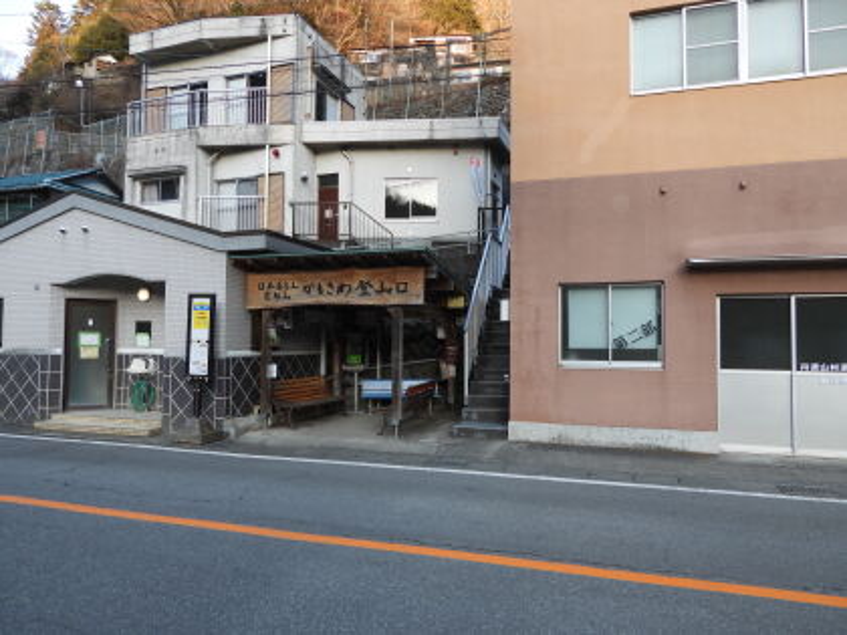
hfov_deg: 71.6
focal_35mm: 24
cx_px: 424
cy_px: 318
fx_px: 587
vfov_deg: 56.8
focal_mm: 4.3
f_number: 2.8
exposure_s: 1/100
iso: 100
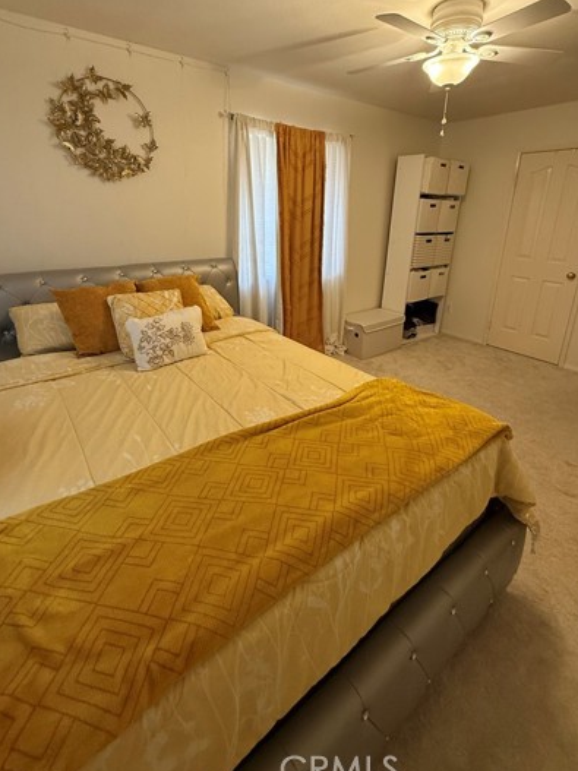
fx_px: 379
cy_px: 322
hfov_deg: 74.7
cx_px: 290
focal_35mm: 17
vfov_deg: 90.2
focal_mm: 2.22
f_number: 2.2
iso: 320
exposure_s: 1/60
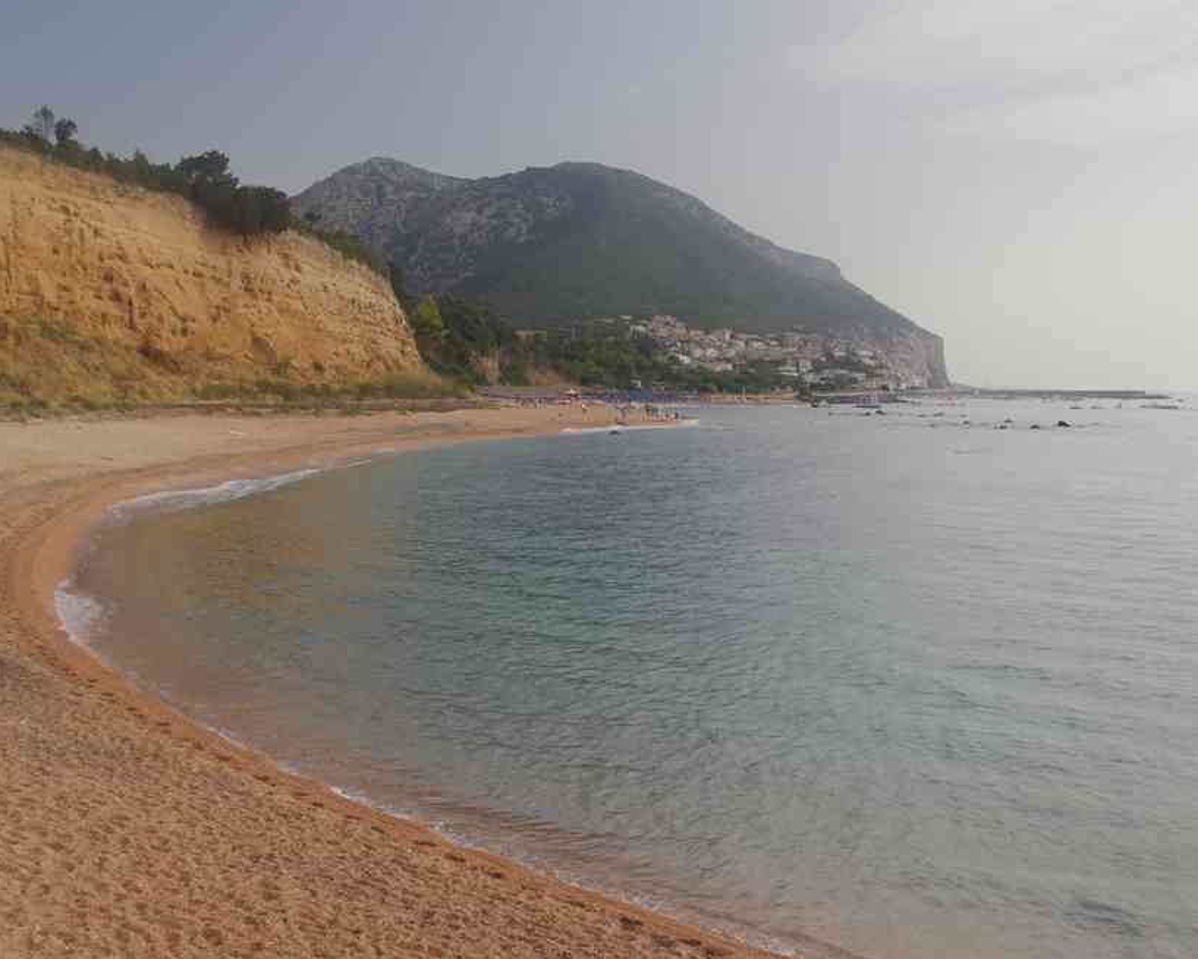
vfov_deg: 37.7
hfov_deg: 46.2
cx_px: 611
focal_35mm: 40
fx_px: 1403
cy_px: 475
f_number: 11
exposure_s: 1/80
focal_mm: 23
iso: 200
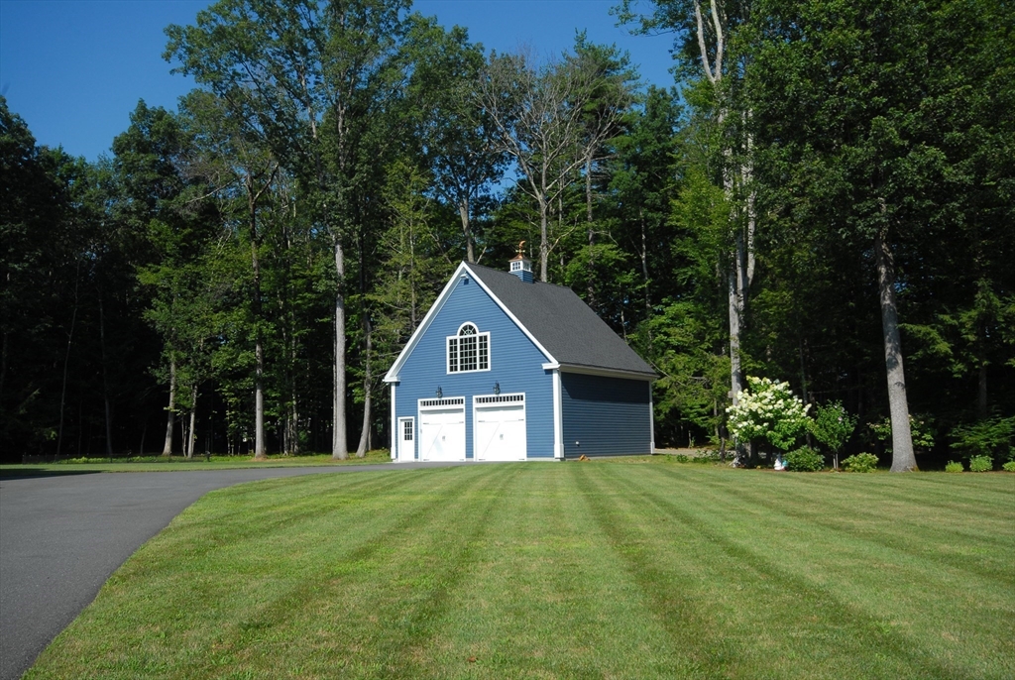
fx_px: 847
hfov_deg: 61.9
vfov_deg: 43.7
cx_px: 508
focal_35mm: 30
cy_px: 340
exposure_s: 1/125
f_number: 14
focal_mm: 20
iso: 200
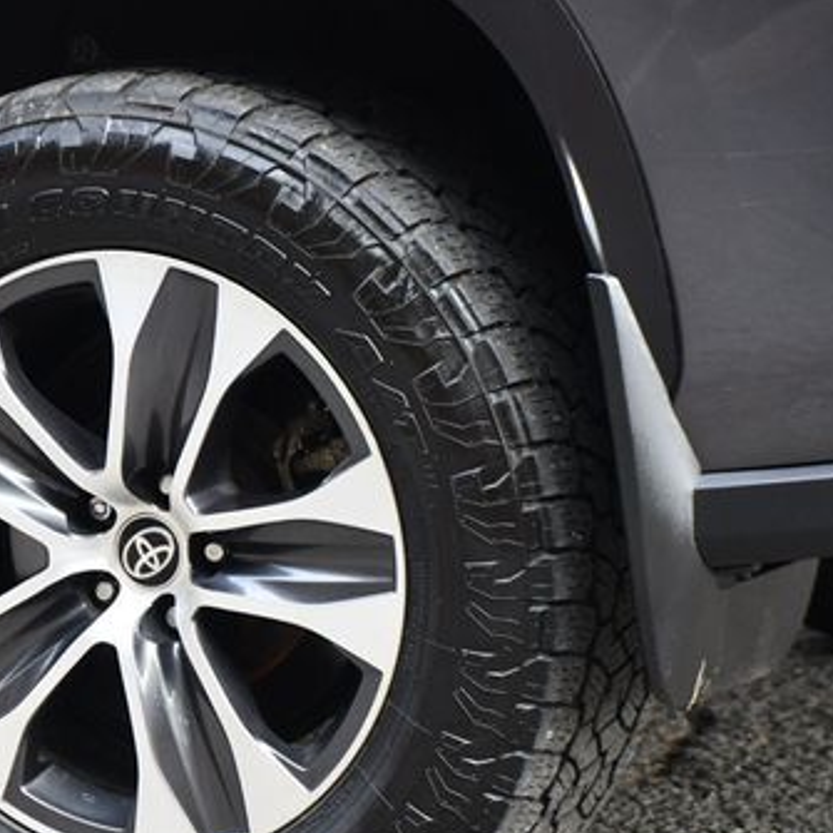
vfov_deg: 6.2
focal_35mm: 282
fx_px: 7678
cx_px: 134
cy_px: 520
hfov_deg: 6.2
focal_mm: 116
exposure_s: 1/250
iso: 640
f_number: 4.8
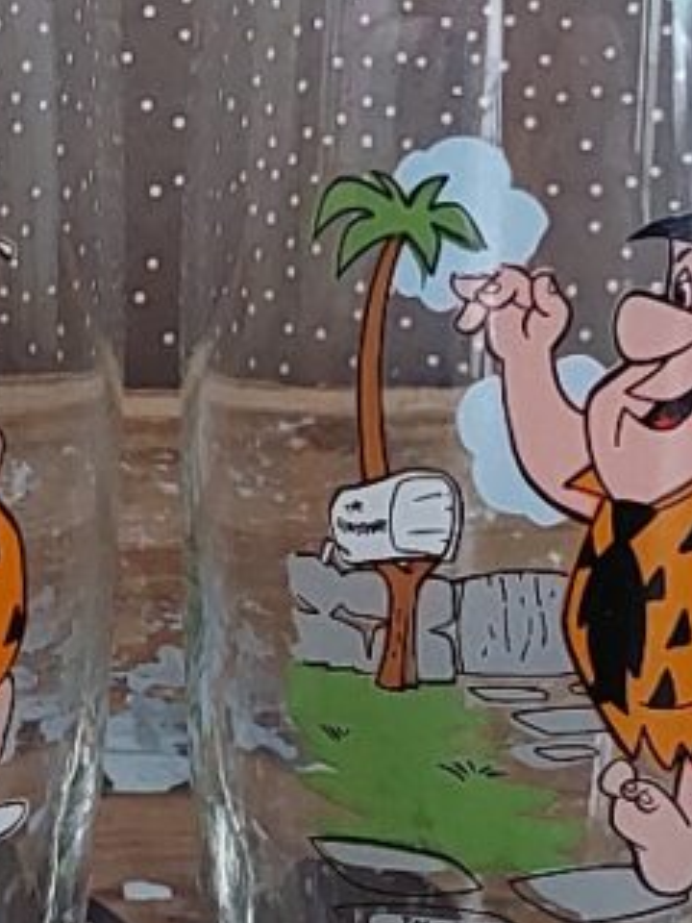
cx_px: 176
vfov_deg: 32.2
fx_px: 1599
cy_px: 447
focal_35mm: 60
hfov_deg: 24.2
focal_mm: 5.23
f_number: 1.8
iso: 800
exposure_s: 1/25
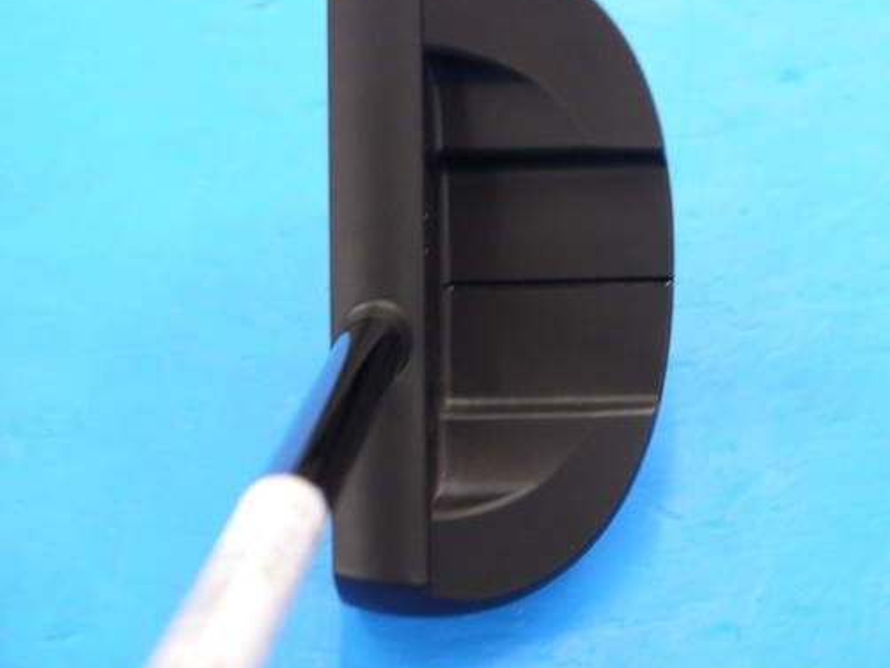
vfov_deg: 13.8
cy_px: 259
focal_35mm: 107
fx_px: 2752
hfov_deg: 18.4
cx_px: 511
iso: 800
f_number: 5.6
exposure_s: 1/60
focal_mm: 42
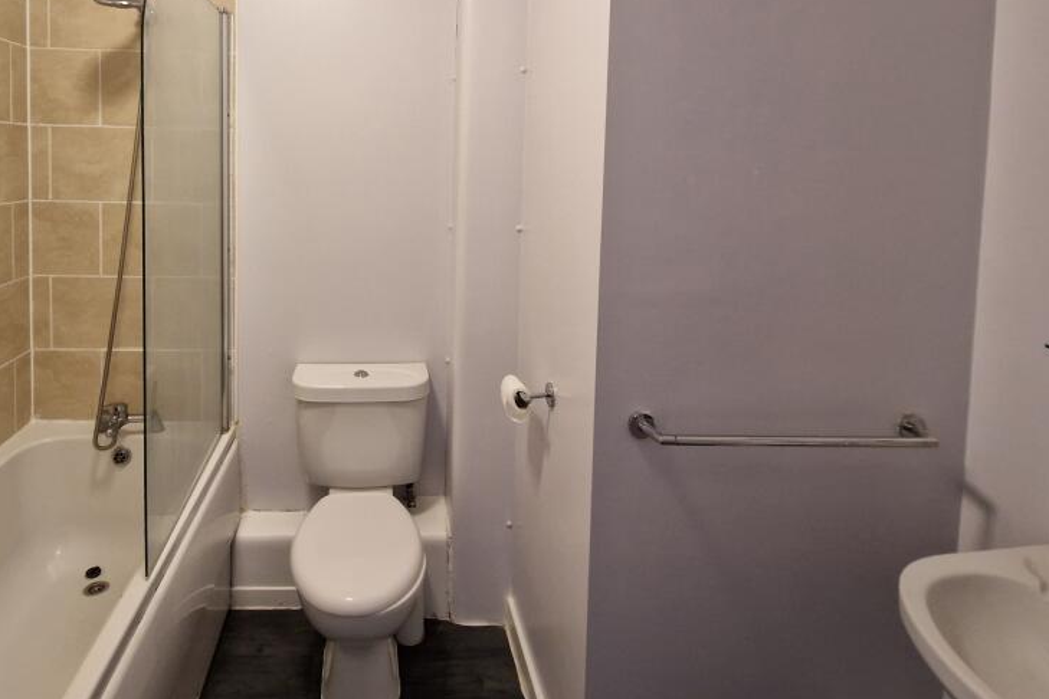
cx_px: 410
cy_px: 197
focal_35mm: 19
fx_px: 554
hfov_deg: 85.6
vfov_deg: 61.8
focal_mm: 2.2
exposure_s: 1/50
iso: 400
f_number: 2.2
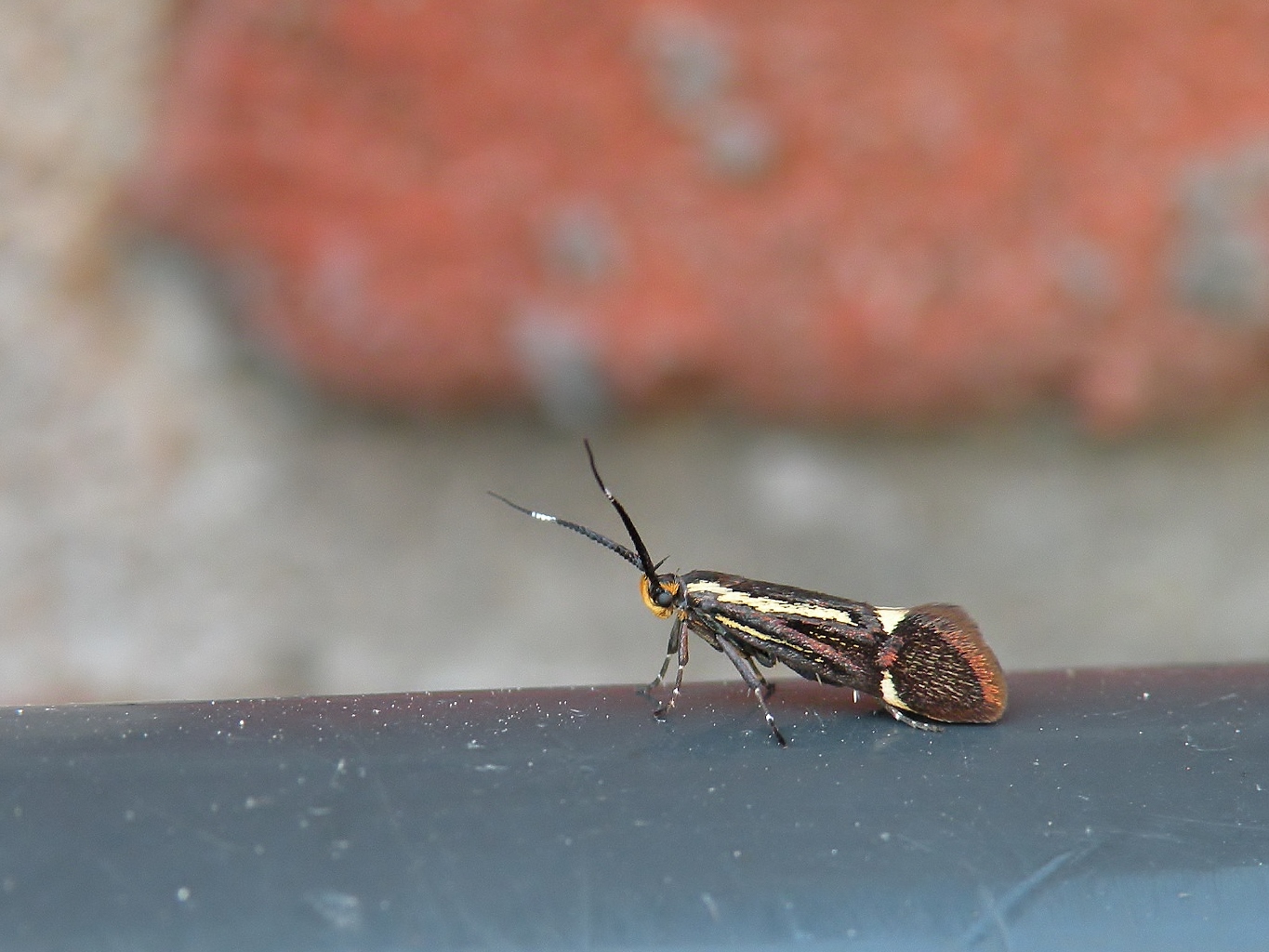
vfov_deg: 14.6
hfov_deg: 19.4
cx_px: 634
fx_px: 3703
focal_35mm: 101
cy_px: 476
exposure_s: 1/59.8
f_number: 4
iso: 179
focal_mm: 17.9
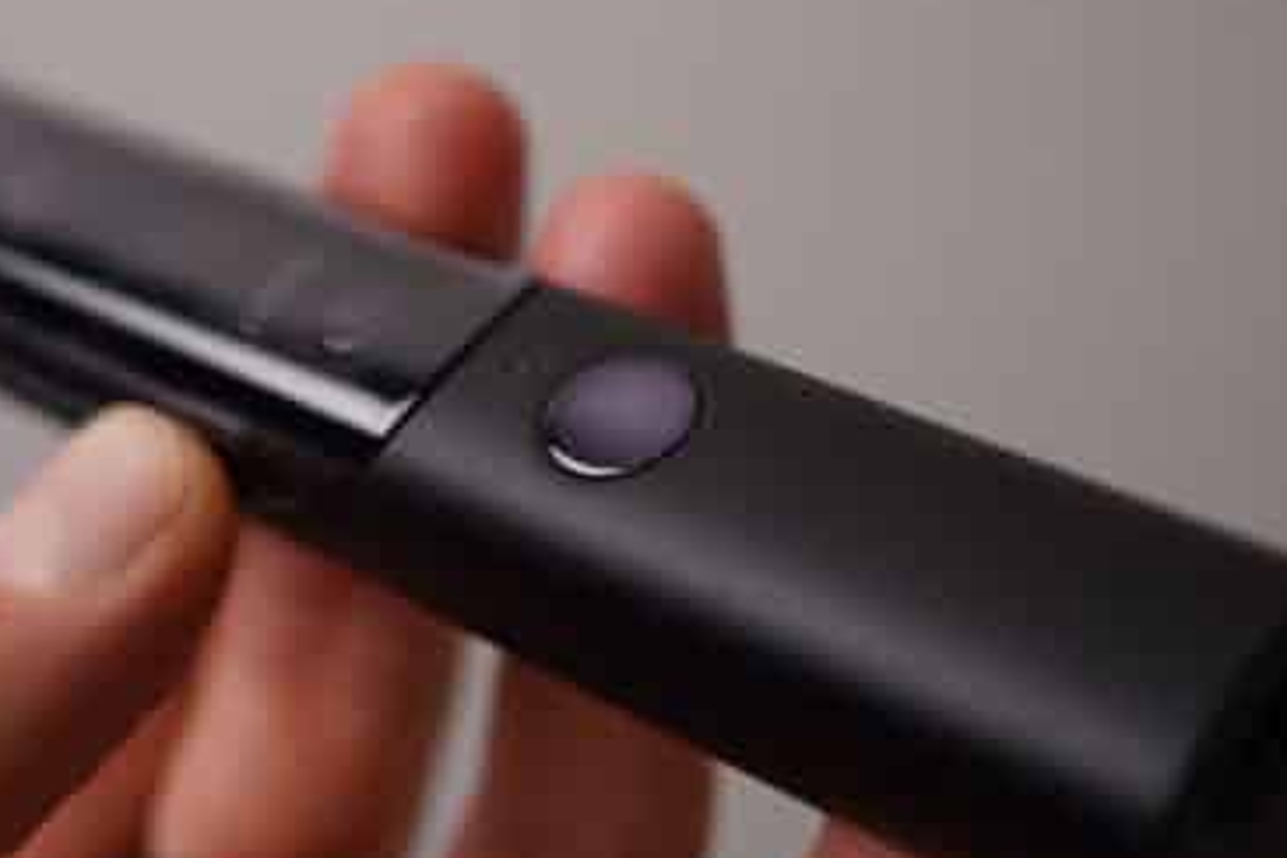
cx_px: 401
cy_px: 434
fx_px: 2395
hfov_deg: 29.8
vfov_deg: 20.3
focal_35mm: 67
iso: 100
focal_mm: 35
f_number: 4
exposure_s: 1/160
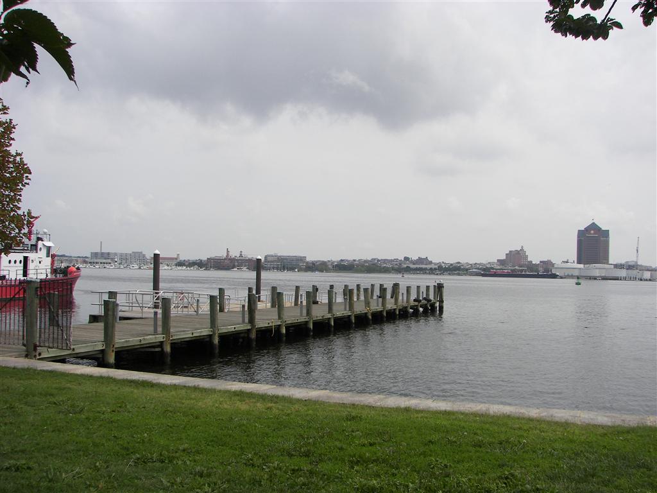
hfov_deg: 51.4
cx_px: 328
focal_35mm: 36
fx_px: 683
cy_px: 246
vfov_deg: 39.7
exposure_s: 1/800
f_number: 4
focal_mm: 6
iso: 64
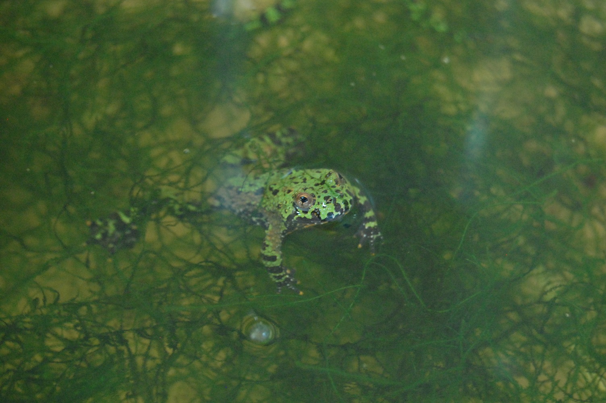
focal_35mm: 82
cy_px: 202
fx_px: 1388
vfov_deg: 16.5
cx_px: 303
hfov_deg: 24.6
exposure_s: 1/6
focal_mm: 55
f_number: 5.6
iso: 1600
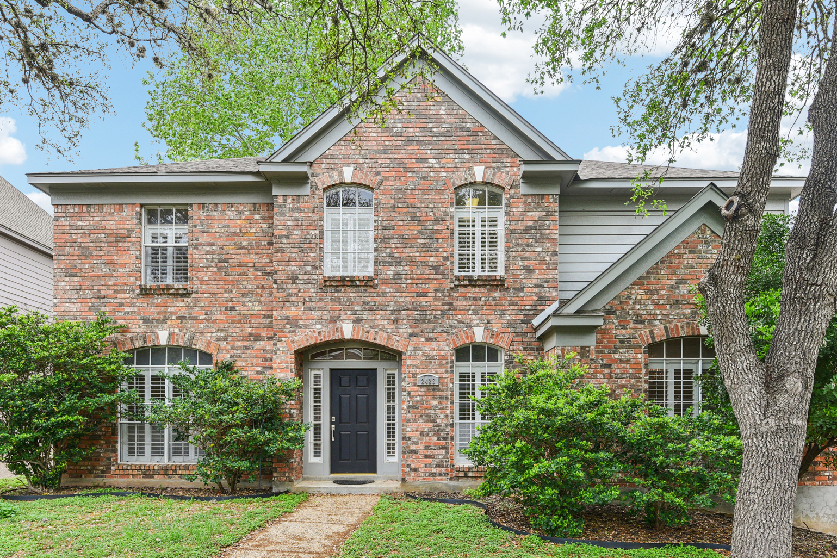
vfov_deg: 61.9
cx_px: 420
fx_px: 465
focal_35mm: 20
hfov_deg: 84.0
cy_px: 282
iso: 400
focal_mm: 19
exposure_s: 1/160
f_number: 8
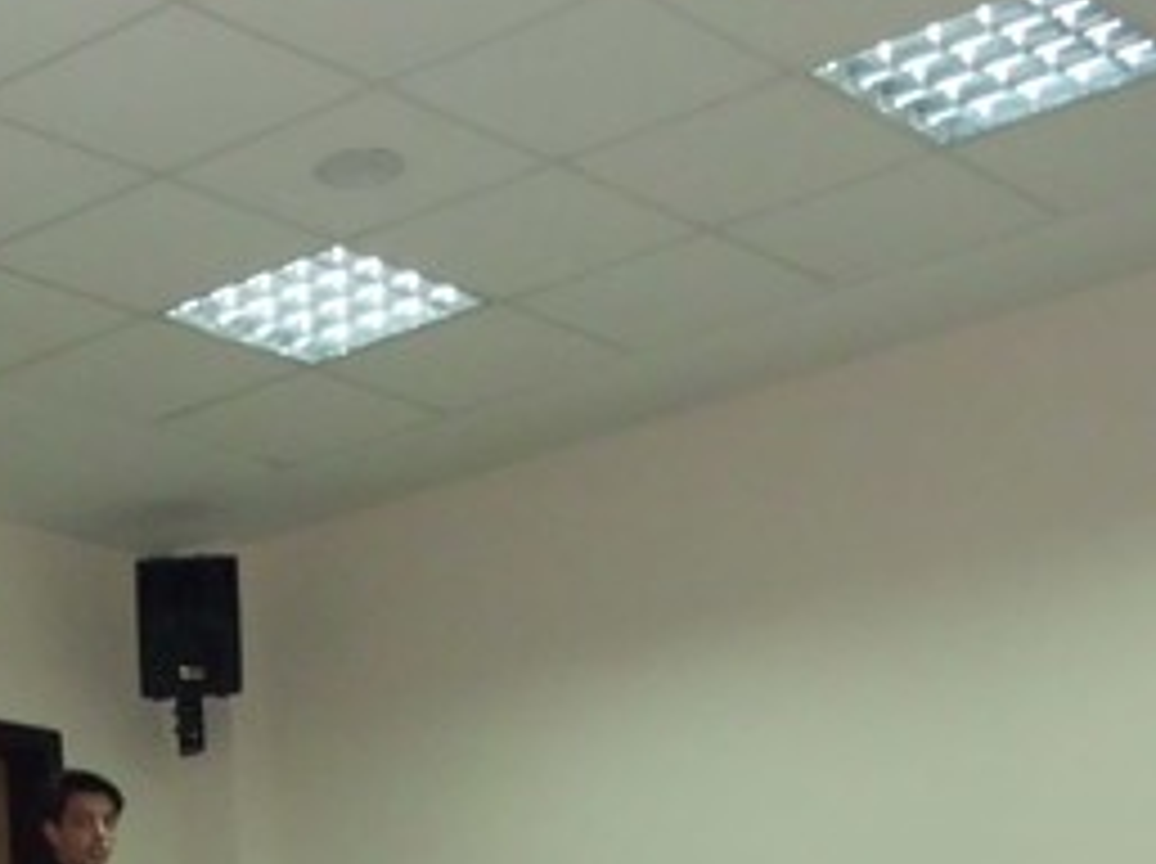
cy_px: 1062
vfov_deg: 15.1
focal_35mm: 94
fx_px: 3135
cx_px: 76
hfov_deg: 20.4
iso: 400
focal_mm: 6.3
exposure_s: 1/60
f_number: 2.9
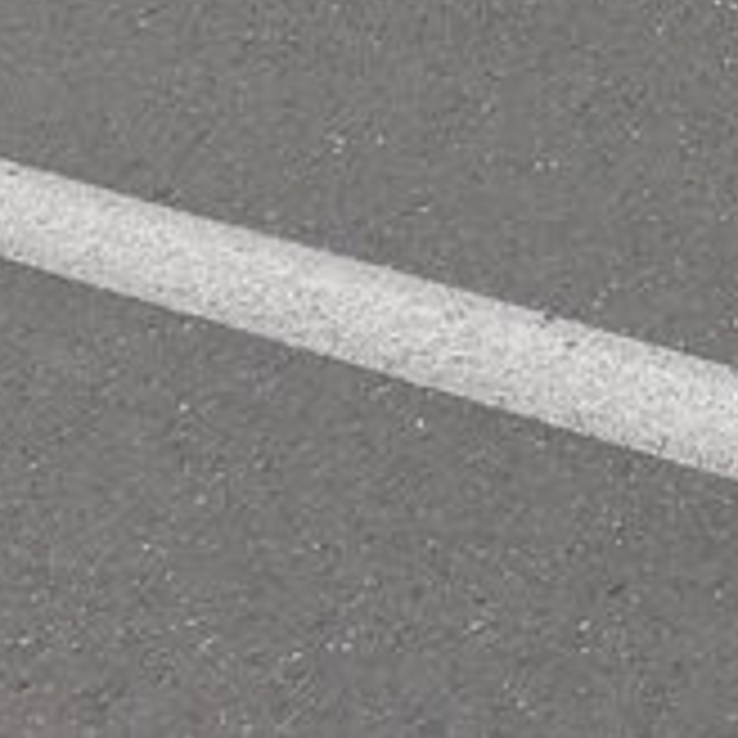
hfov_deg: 16.2
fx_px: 2460
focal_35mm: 102
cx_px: 961
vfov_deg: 13.9
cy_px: -832
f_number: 1.9
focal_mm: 3.6
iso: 40
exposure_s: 1/206
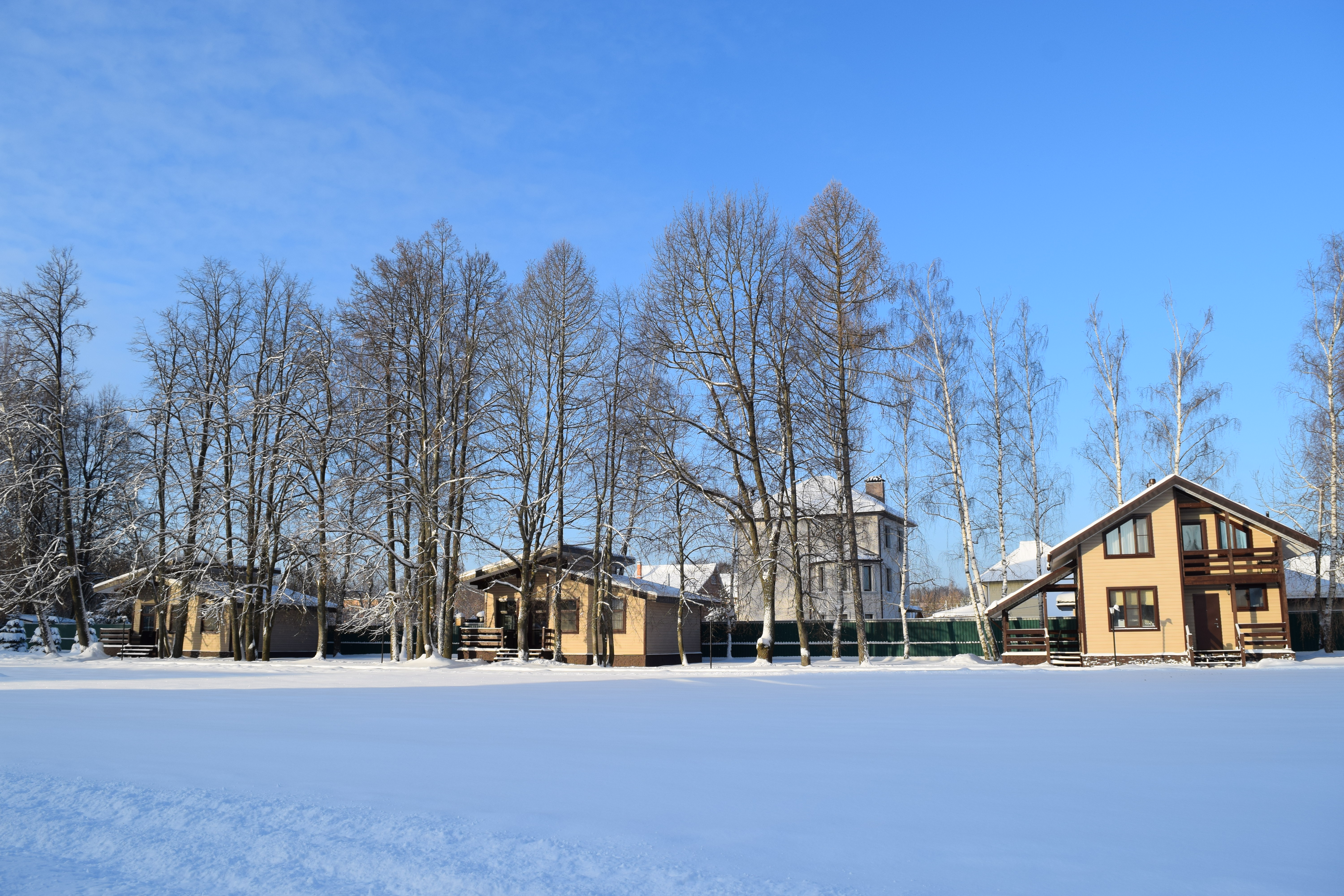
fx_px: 1008
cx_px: 672
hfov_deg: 67.4
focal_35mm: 27
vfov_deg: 47.9
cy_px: 448
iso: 200
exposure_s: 1/320
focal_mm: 18
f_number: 9
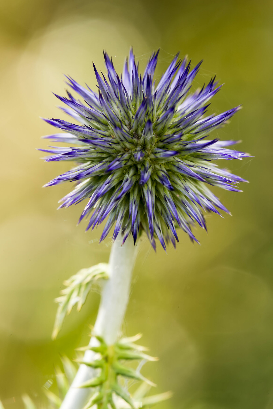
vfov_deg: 9.8
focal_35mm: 210
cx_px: 136
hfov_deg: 6.5
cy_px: 204
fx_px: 2386
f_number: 16
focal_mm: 210
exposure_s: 1/20
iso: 400
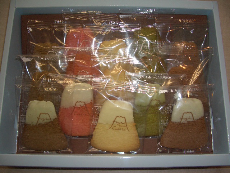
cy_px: 86
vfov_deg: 40.7
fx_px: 233
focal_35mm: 35
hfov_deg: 52.6
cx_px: 115
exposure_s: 1/60
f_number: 2.6
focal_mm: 5.8
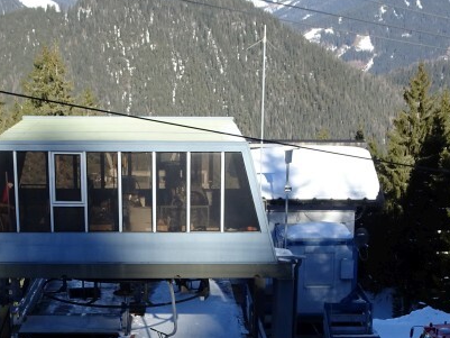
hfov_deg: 26.3
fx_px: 962
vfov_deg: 19.3
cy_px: 351
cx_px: 194
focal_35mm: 74
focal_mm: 4.92
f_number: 3.5
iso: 80
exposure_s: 1/400
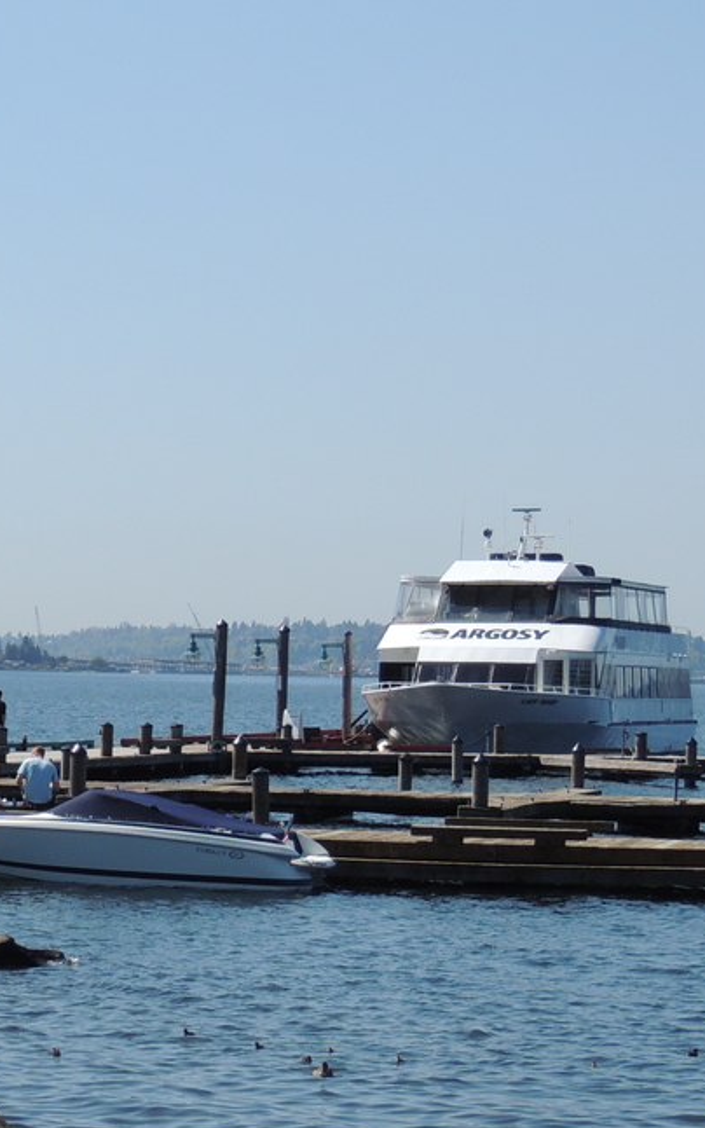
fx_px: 4517
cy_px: 671
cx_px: -246
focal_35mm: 147
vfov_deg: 14.2
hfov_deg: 8.8
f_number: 3.9
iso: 100
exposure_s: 1/1000
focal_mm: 12.4
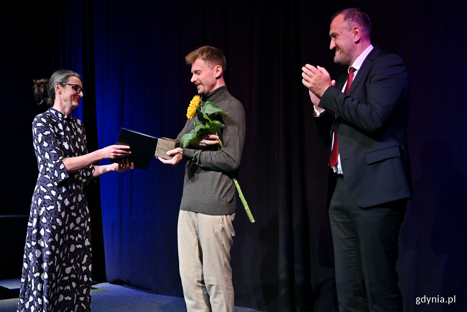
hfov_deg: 42.3
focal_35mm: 46
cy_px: 156
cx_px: 234
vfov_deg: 28.9
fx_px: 603
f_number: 3.3
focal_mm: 31
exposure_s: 1/160
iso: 1600
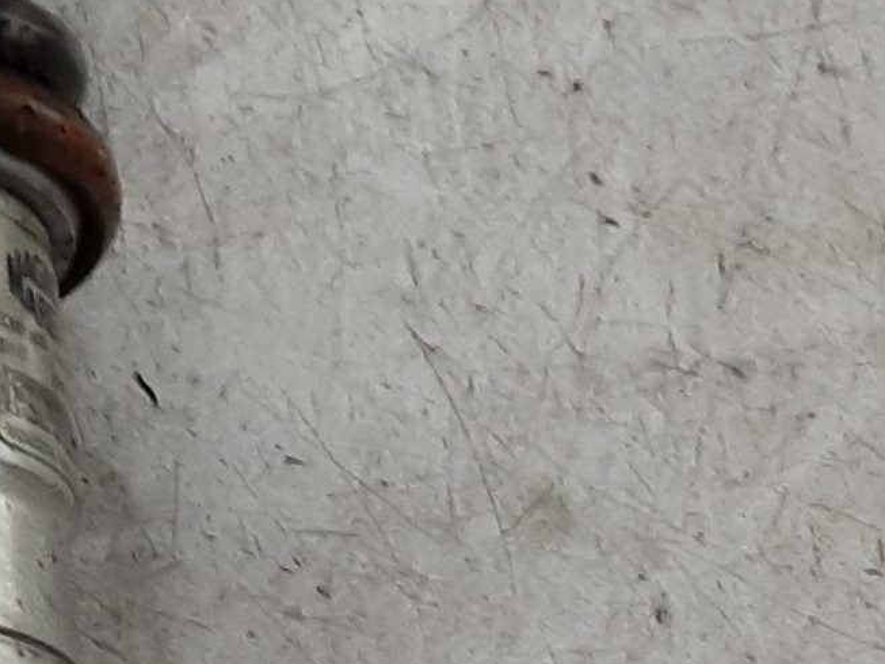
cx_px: -619
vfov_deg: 10.9
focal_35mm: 135
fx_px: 3452
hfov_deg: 13.4
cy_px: -46
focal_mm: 2.91
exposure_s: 1/50
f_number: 1.9
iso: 64
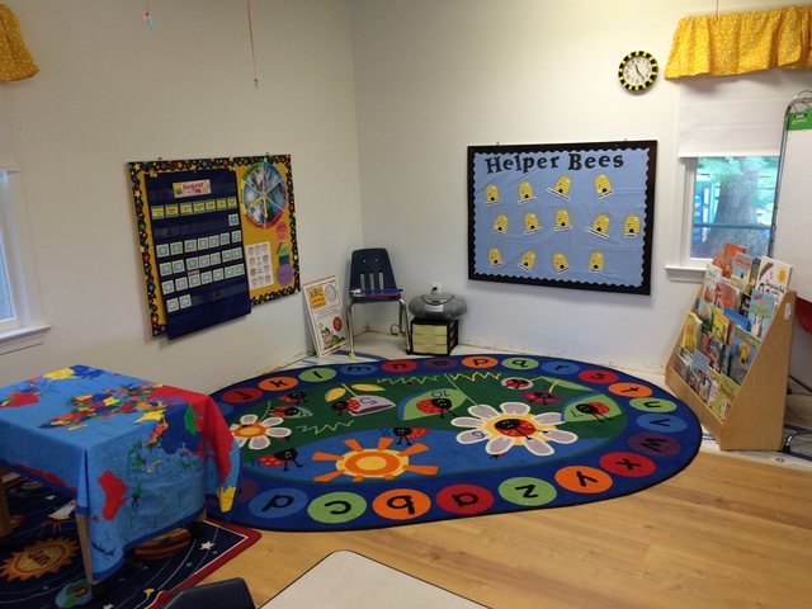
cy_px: 304
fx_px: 680
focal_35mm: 29
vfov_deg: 48.2
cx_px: 406
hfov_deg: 61.7
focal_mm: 4.15
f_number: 2.2
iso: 50
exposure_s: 1/30
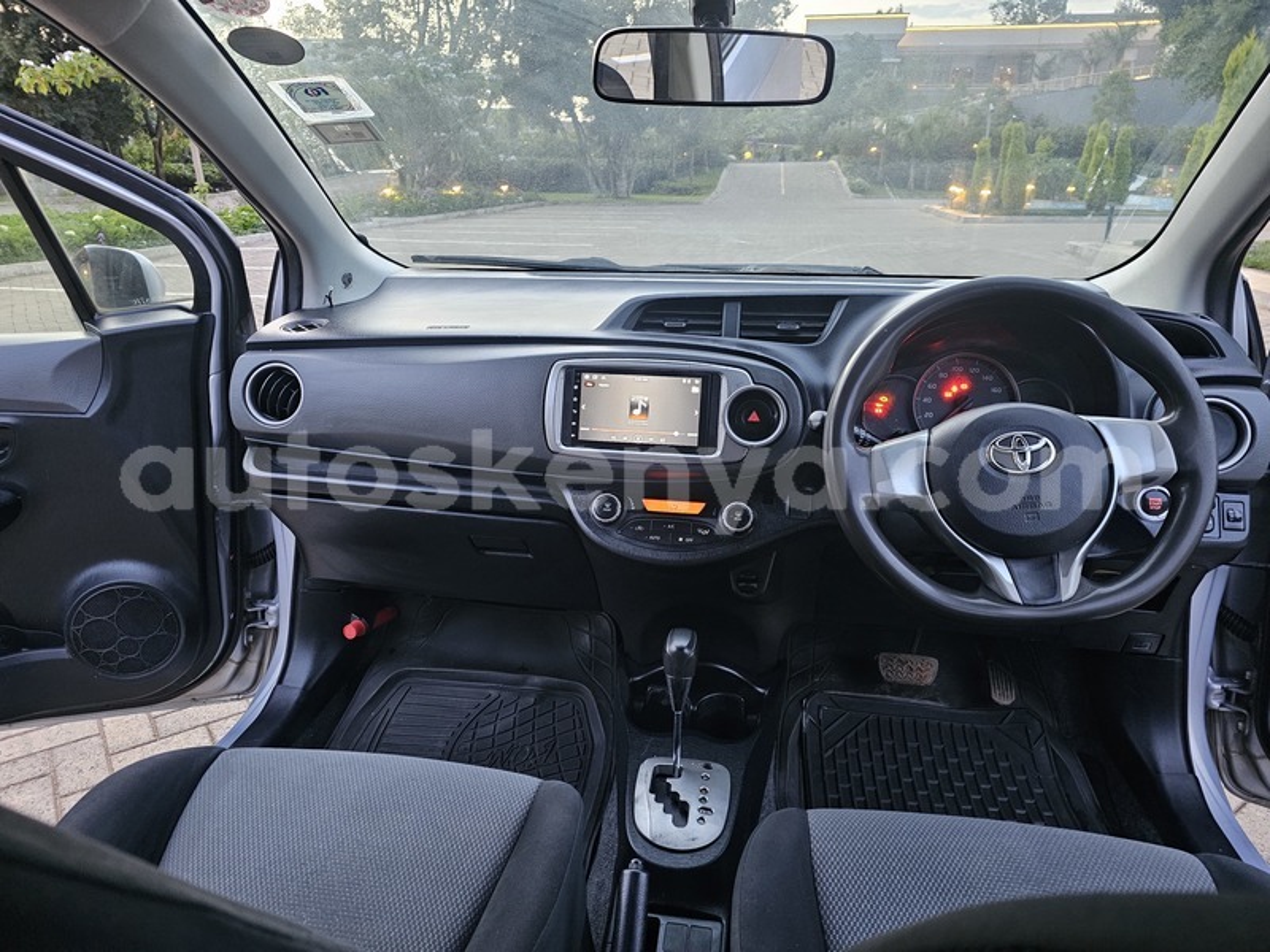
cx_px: 635
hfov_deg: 73.9
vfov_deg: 58.9
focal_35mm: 23
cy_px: 476
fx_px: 844
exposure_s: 1/24
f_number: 1.7
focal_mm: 6.3
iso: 640
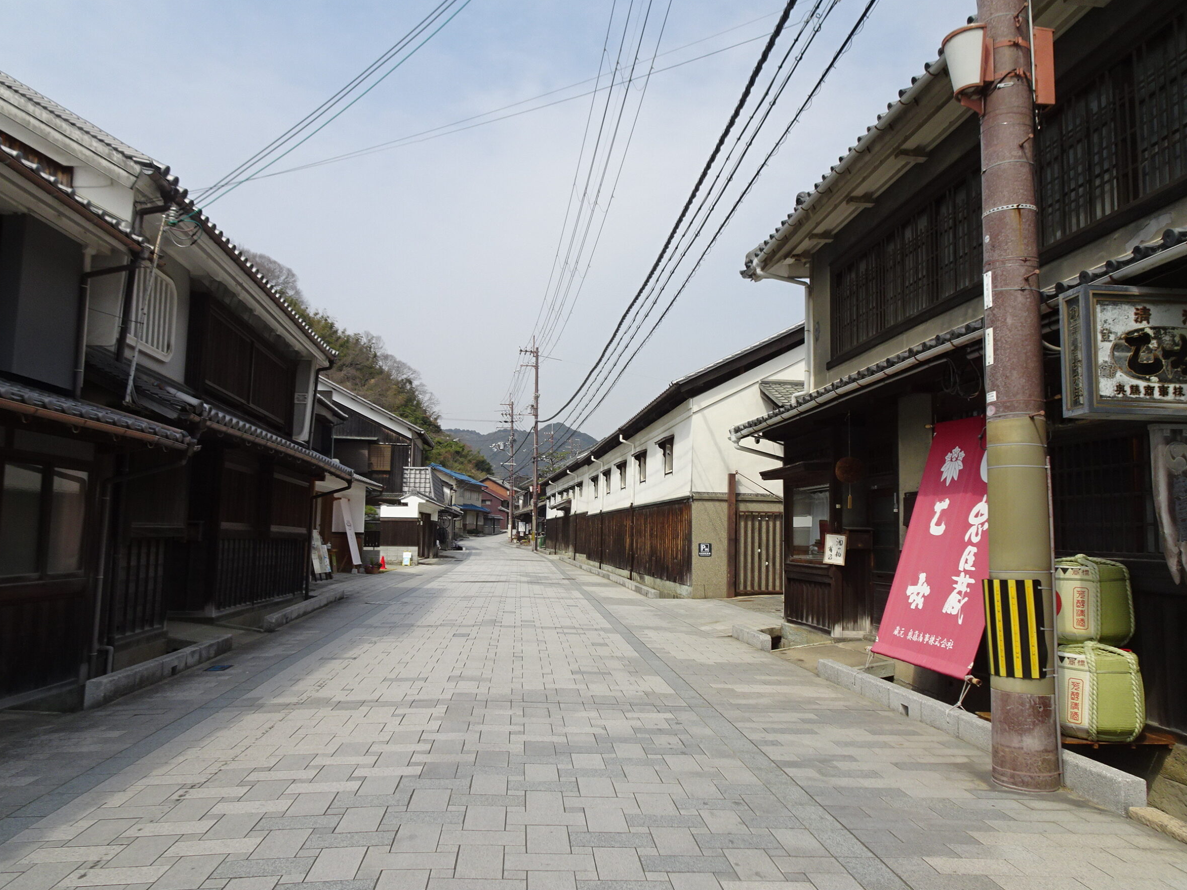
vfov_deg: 53.1
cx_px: 595
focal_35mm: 26
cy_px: 447
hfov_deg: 67.3
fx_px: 892
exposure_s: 1/1000
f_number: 3.5
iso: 80
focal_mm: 4.1
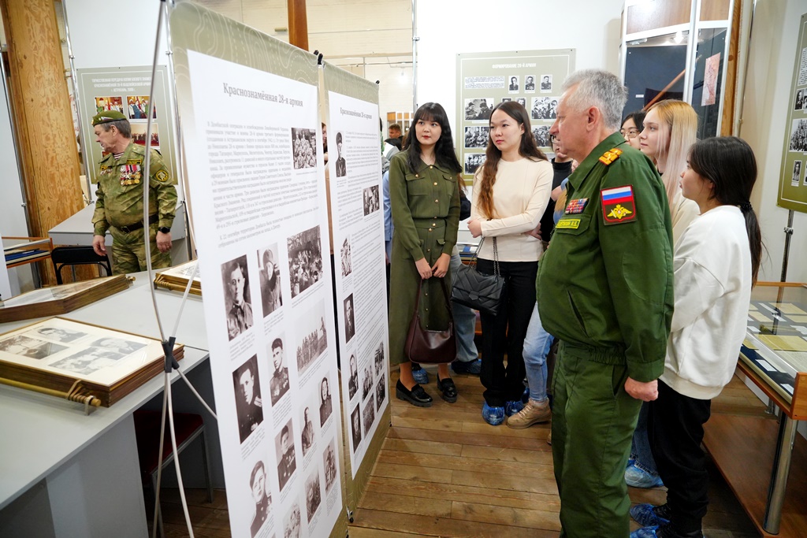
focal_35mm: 24
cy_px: 269
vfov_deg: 53.1
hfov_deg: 73.7
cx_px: 404
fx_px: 538
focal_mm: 24
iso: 3200
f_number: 4
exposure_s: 1/125
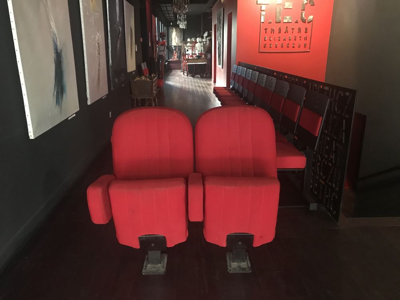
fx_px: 324
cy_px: 150
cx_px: 200
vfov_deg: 49.7
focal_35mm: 28
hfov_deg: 63.4
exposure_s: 1/4
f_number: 1.8
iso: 100
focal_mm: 3.99
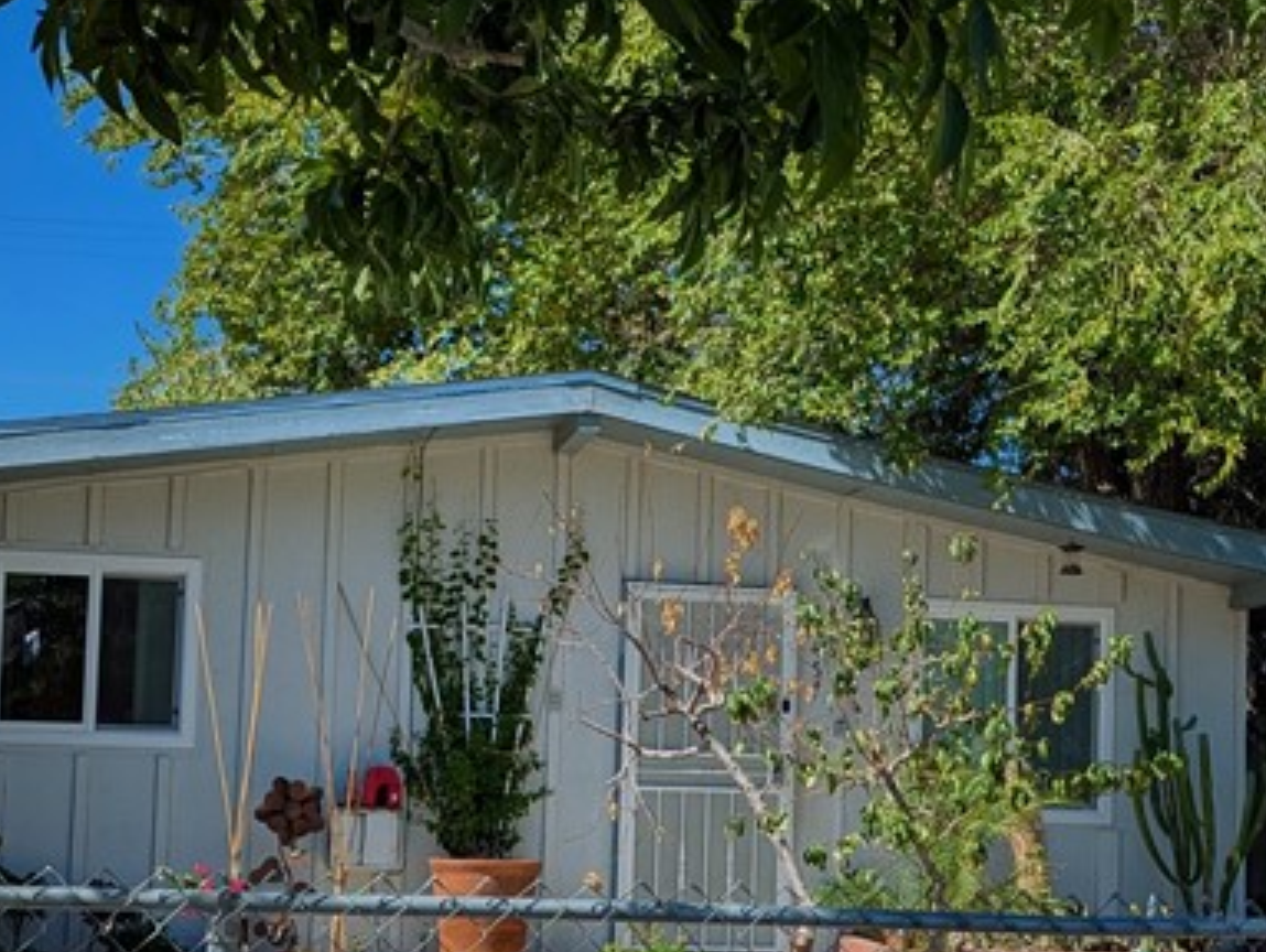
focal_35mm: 64
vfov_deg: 22.9
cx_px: 851
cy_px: 582
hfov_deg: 30.0
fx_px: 2343
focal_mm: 6.81
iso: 44
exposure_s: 1/1572
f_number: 1.85
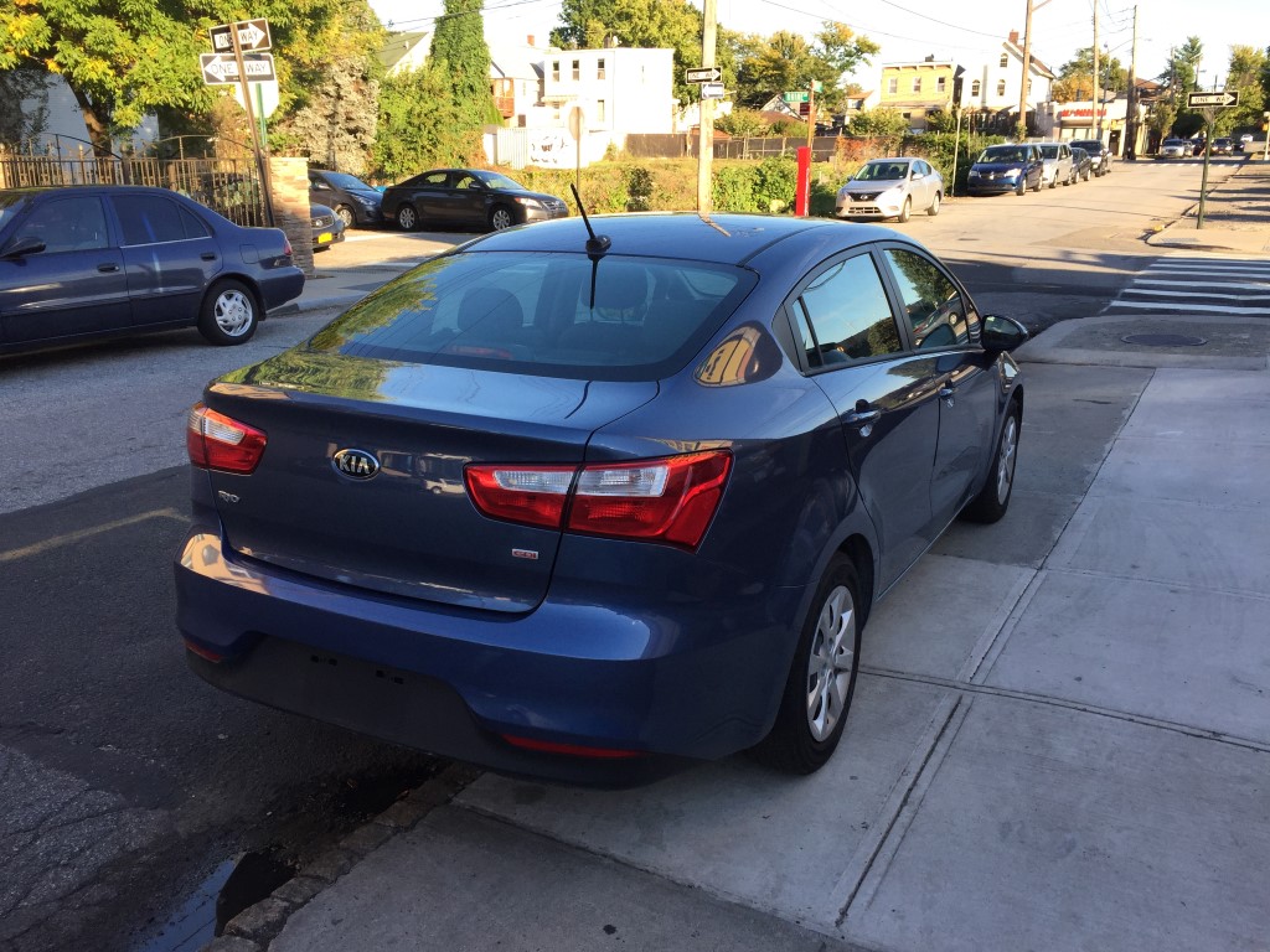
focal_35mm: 29
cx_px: 635
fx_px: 1064
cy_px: 476
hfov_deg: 61.7
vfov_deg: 48.2
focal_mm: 4.15
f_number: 2.2
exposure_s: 1/399
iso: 32
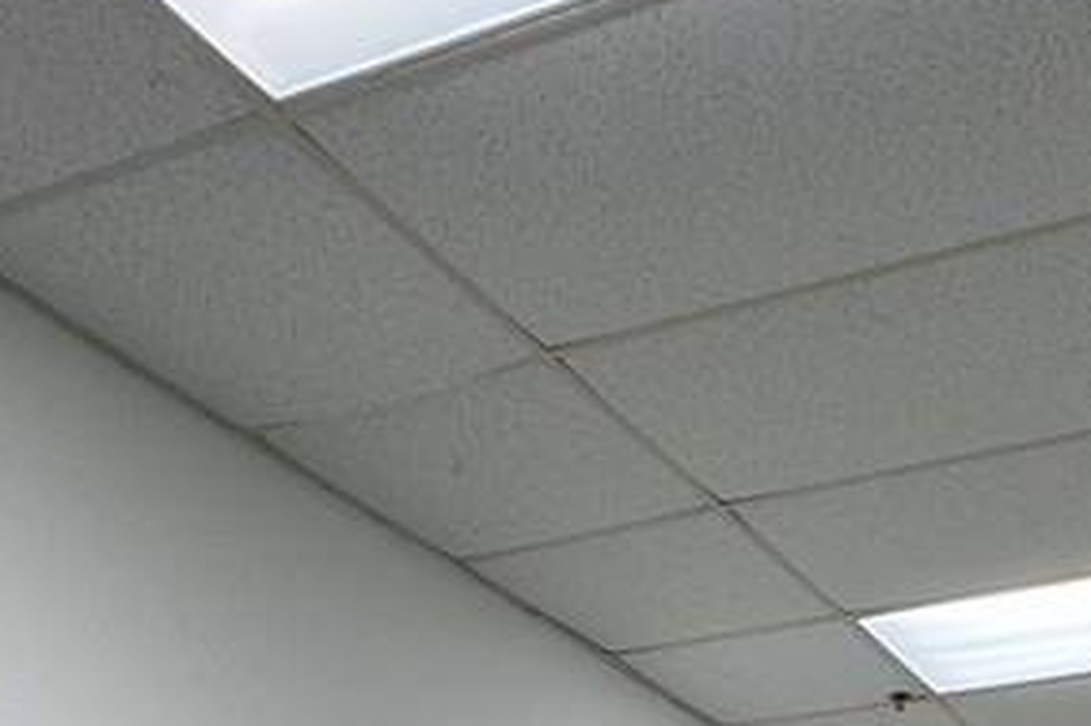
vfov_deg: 19.7
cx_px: 966
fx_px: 1575
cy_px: 1281
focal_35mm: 52
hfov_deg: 36.1
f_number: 2.2
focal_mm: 2.22
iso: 100
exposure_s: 1/120
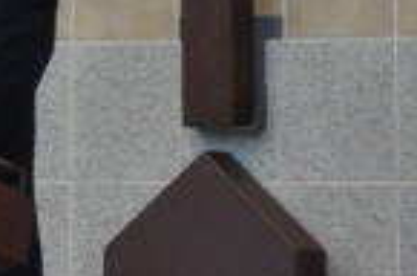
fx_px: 6311
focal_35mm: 546
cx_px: -60
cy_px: -464
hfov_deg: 3.8
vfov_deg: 2.5
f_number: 5.3
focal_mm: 66
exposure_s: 1/30
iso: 900
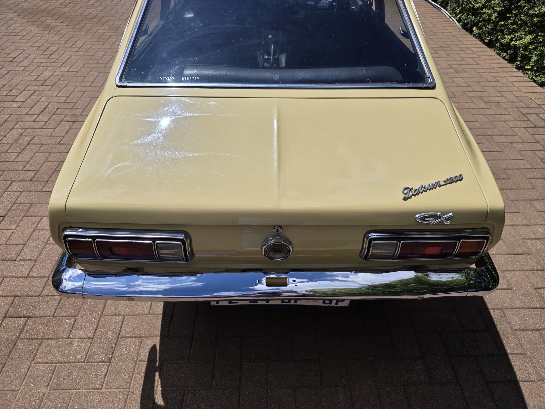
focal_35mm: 23
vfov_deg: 58.9
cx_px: 272
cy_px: 204
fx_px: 362
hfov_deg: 73.9
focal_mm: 6.3
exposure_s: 1/1258
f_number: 1.7
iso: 12
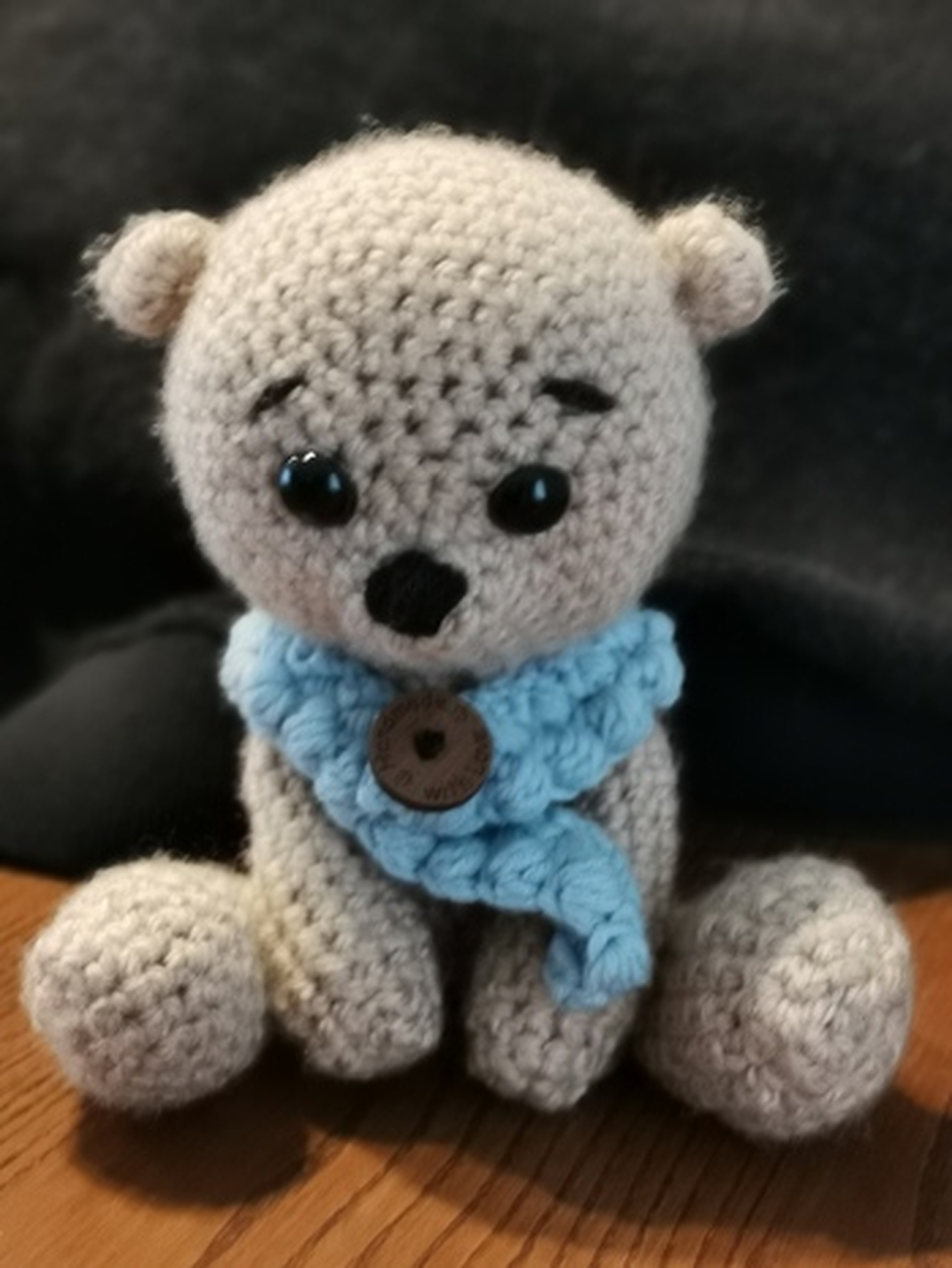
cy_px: 634
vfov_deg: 35.5
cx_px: 476
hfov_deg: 27.1
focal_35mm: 54
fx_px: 1978
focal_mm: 5.58
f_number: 4
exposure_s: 1/20
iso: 500
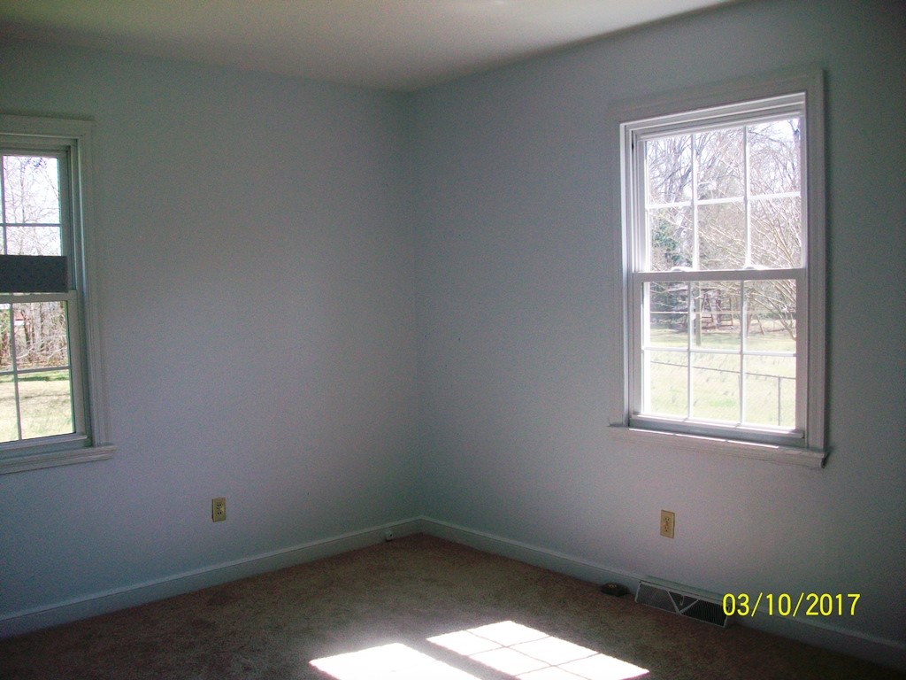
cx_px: 453
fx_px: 838
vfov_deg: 44.2
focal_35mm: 32
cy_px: 340
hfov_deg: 56.8
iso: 83
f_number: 2.8
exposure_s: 1/125
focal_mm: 5.7
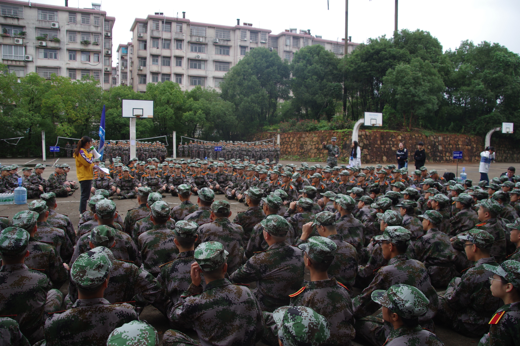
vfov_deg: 25.9
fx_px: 750
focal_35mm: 52
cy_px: 173
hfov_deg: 38.2
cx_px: 260
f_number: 5.6
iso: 200
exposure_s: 1/200
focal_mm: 35
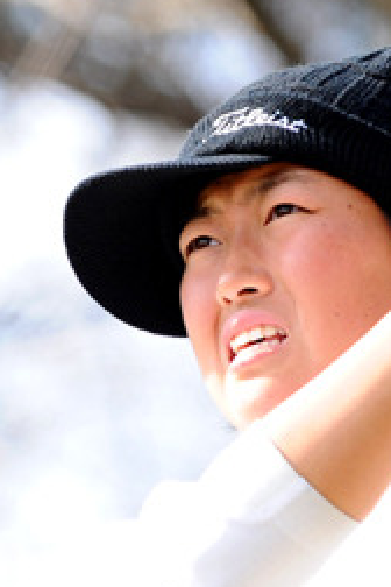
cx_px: 440
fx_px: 11631
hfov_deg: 1.9
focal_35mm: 714
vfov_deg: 2.9
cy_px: 273
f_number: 5.6
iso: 800
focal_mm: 300
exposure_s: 1/1000
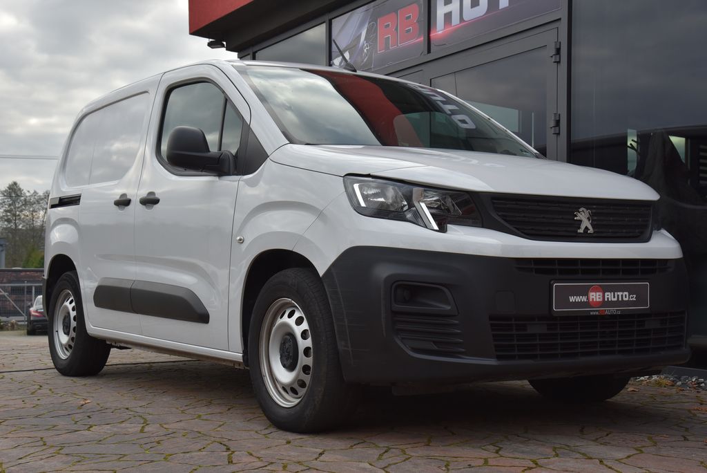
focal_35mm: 50
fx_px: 982
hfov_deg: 39.6
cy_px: 236
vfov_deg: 27.0
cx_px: 354
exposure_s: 1/400
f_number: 10
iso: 500
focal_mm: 50
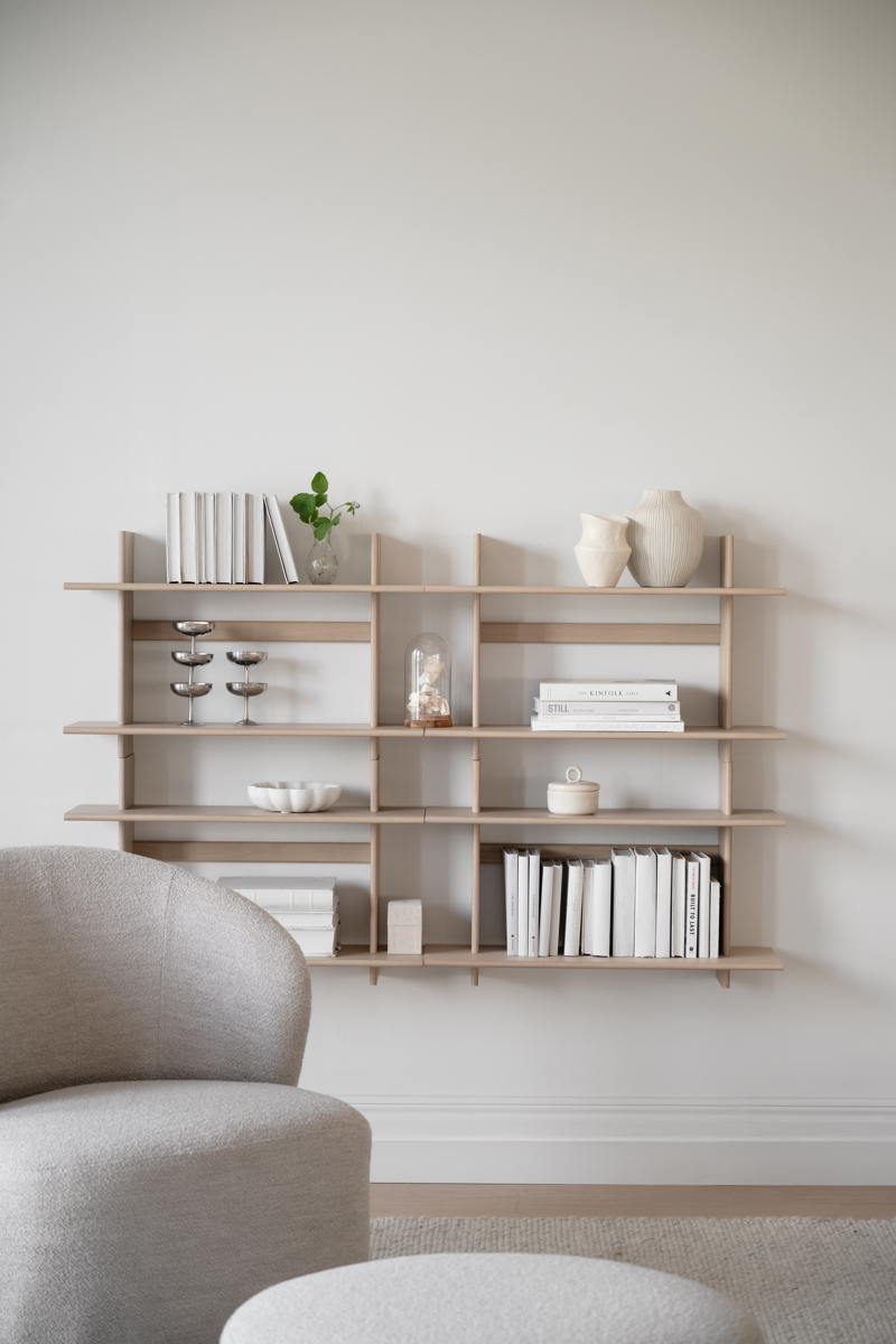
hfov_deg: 20.3
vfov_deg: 30.1
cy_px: 672
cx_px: 448
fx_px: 2501
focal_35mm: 67
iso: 160
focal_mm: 67
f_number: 4
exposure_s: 1/25
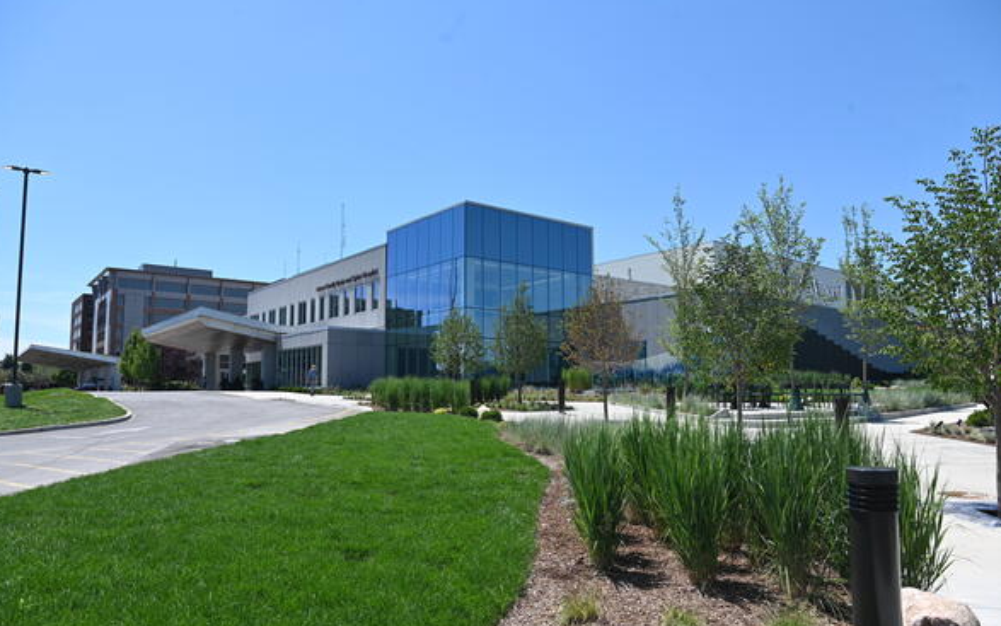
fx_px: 682
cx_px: 500
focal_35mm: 25
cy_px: 333
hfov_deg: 72.5
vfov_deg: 49.3
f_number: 7.1
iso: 100
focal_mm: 24
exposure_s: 1/320
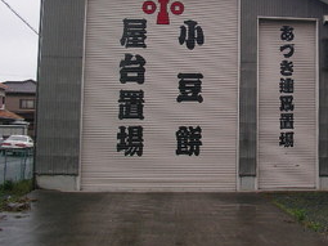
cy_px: 75
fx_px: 549
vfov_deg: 25.0
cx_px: 246
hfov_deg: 32.6
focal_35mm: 58
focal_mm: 5.7
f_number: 2.8
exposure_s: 1/160
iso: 50
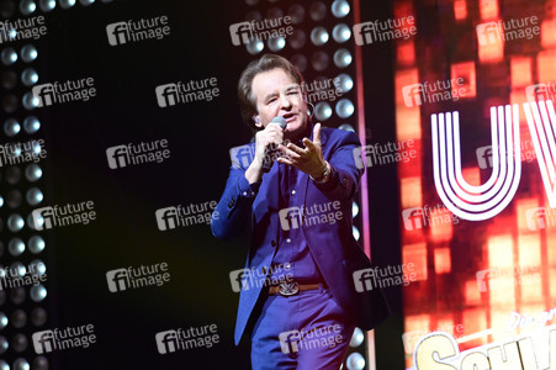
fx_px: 3087
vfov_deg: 6.9
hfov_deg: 10.3
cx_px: 278
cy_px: 185
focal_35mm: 200
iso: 8000
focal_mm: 200
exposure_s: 1/320
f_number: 8
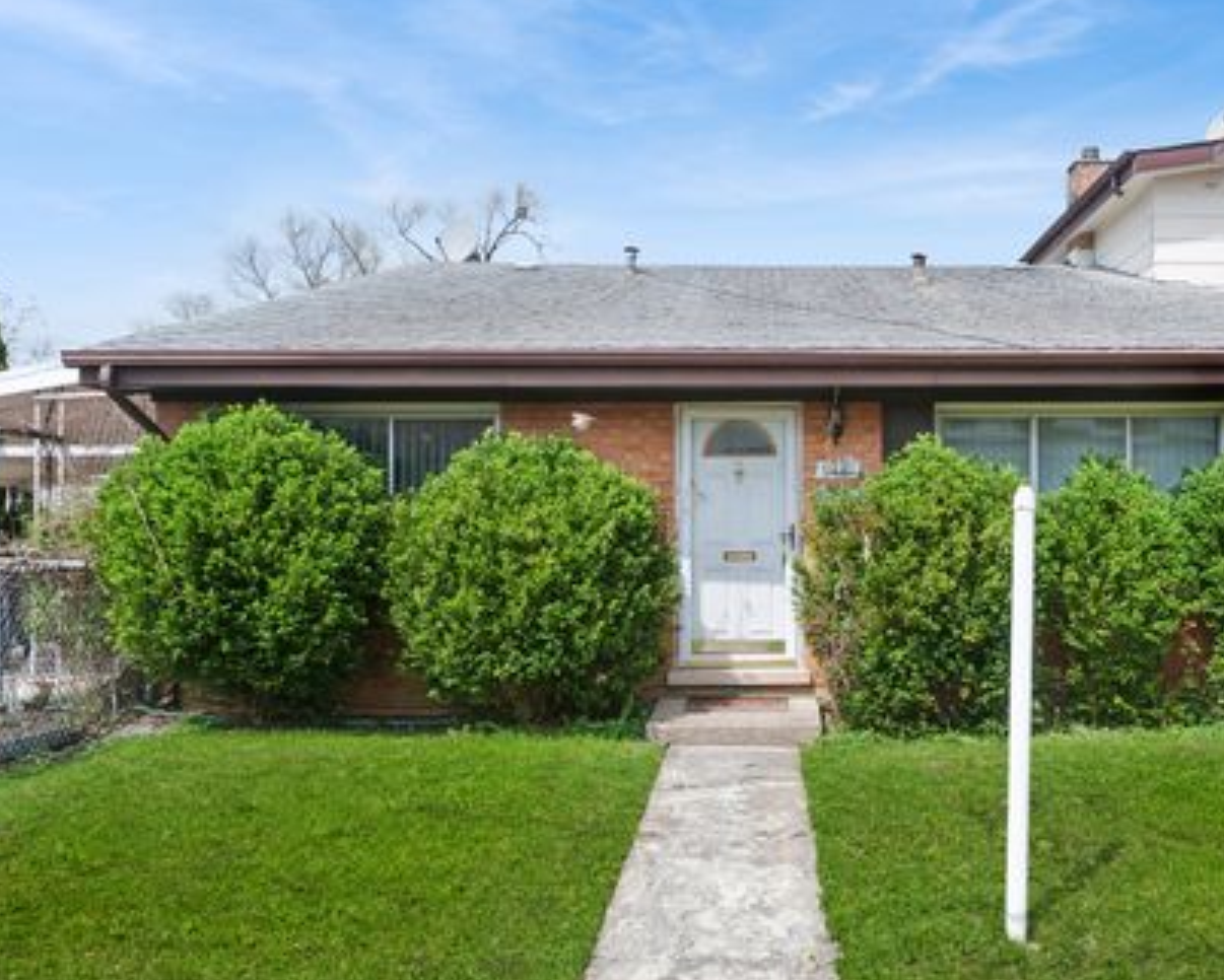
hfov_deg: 61.5
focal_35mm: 28
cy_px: 492
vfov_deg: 51.6
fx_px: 1015
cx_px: 749
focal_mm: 24
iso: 400
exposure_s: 1/500
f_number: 8
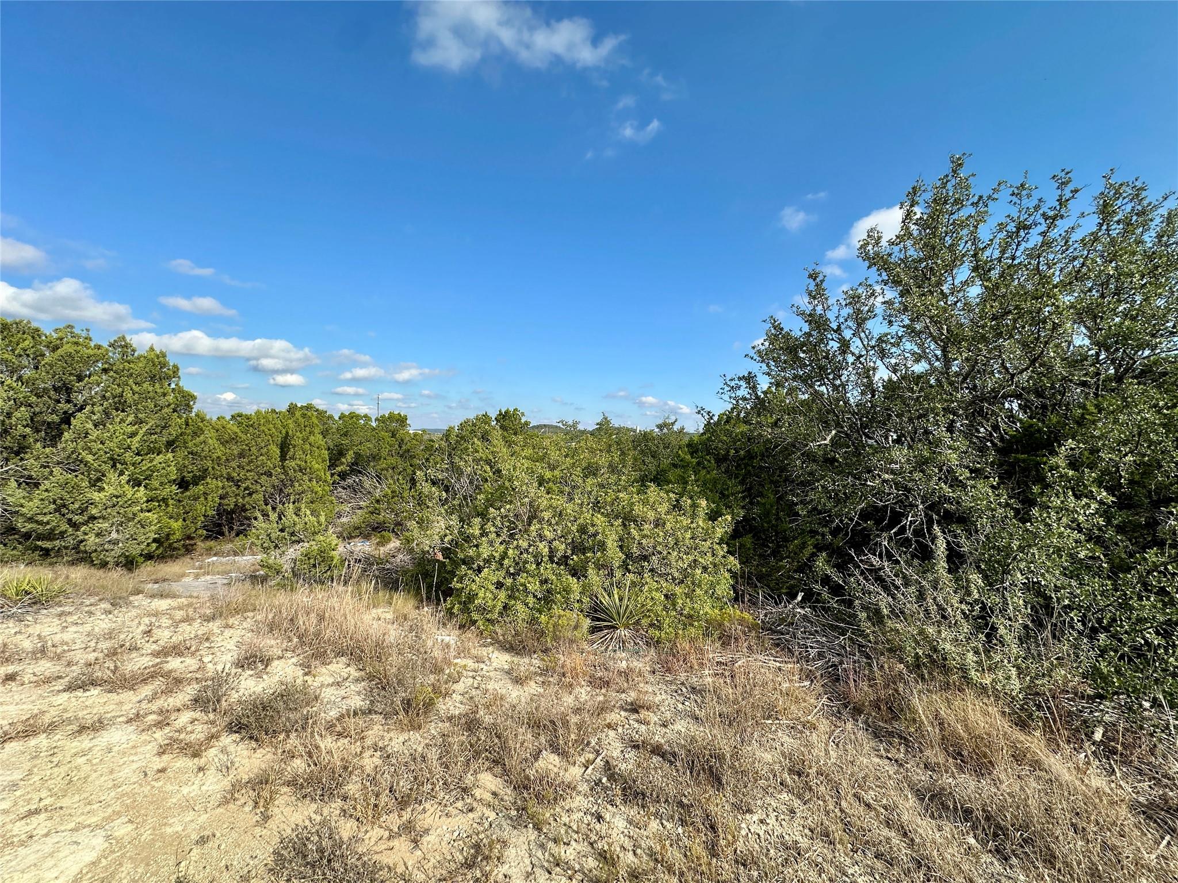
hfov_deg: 102.1
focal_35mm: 14
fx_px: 476
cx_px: 589
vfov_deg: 85.7
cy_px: 442
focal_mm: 2.22
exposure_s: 1/1715
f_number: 2.2
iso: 40
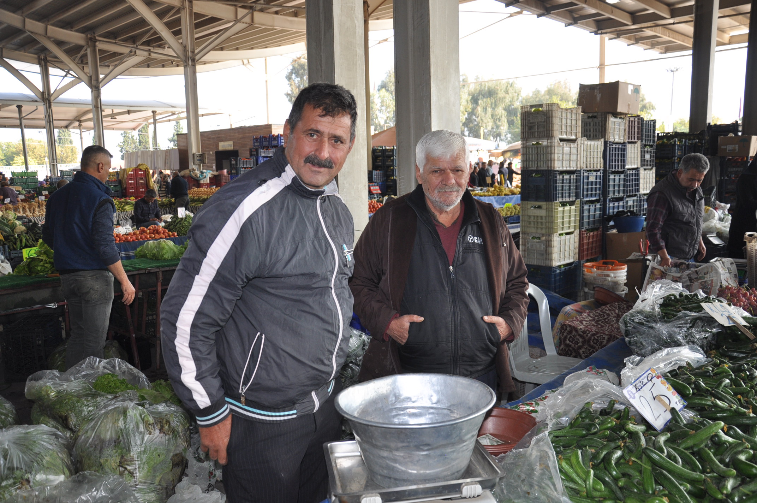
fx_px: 567
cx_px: 378
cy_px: 252
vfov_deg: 47.8
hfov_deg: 67.4
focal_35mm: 27
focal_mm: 18
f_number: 3.5
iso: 250
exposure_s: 1/200
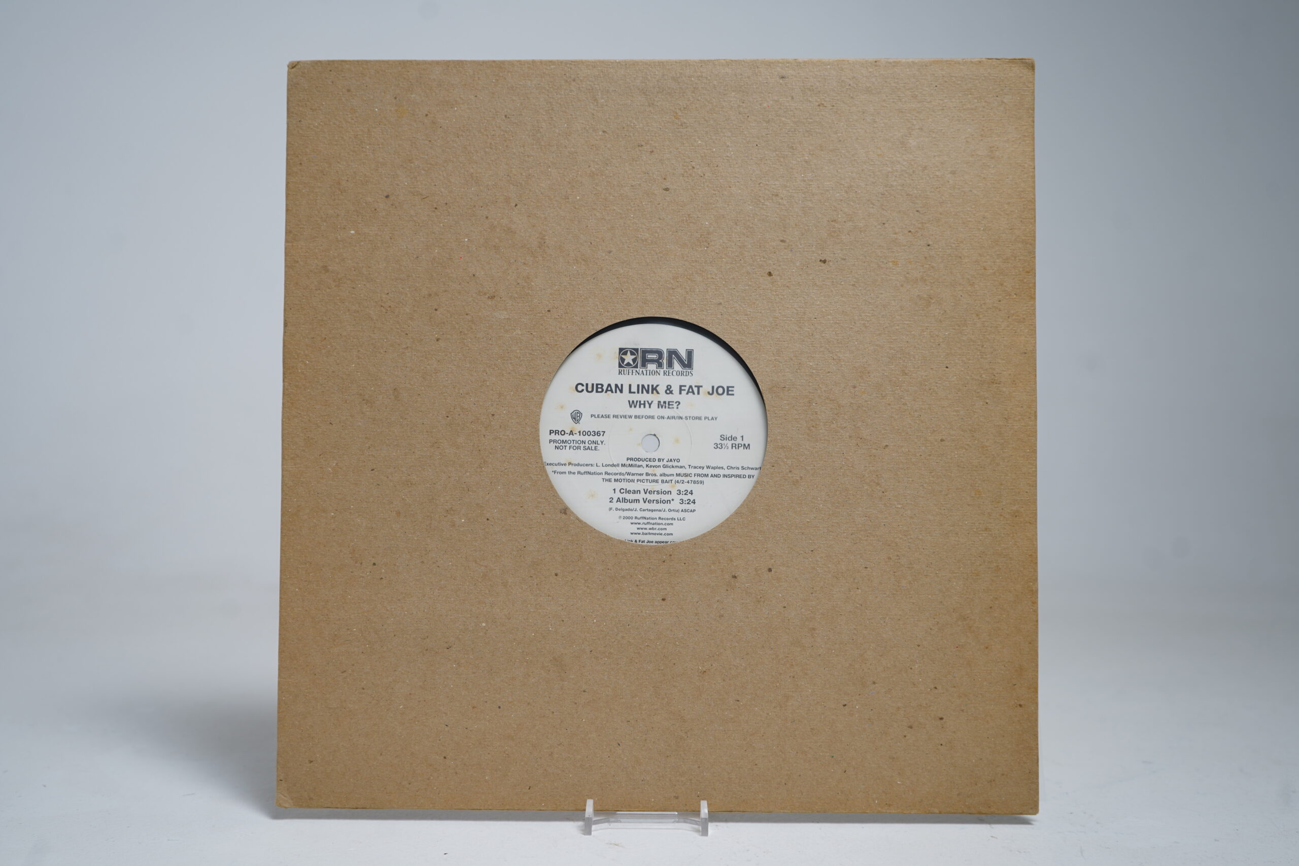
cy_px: 433
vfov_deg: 37.9
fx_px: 1263
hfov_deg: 54.4
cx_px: 650
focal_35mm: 35
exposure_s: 1/10
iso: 64
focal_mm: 35
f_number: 5
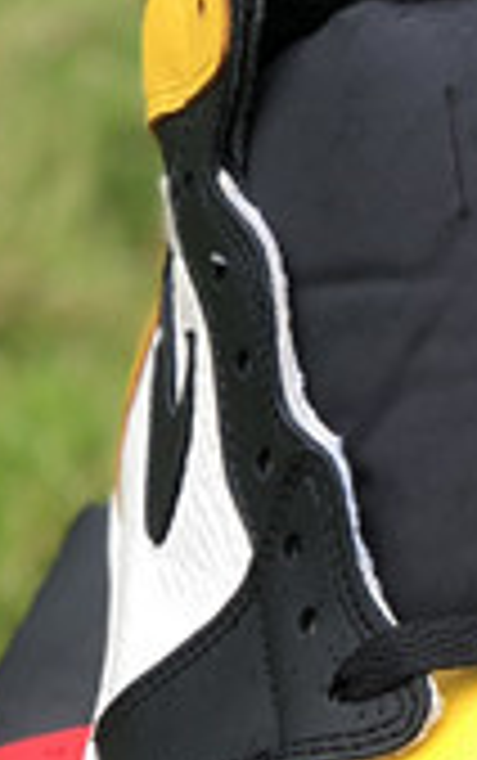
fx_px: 5000
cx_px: 914
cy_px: 447
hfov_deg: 5.4
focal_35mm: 241
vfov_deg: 8.7
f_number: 2.4
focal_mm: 6
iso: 32
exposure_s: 1/60
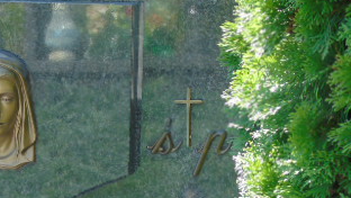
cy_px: 245
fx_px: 1704
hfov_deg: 11.7
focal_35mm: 183
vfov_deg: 6.6
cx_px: 63
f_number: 4.1
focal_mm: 15
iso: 80
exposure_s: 1/60
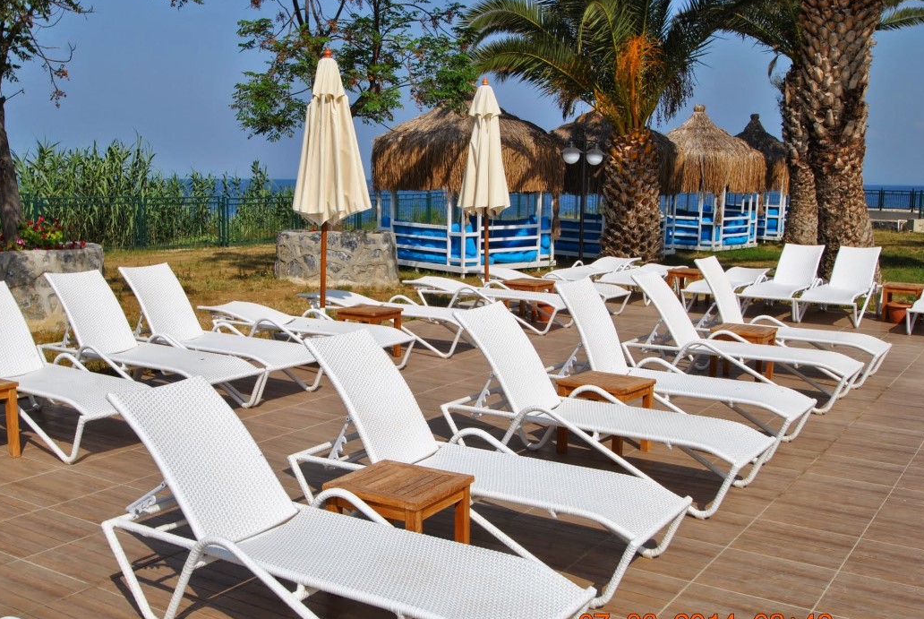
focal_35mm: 40
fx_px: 1028
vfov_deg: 33.5
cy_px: 333
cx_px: 417
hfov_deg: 48.3
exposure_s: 1/400
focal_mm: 24
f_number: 10
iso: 100
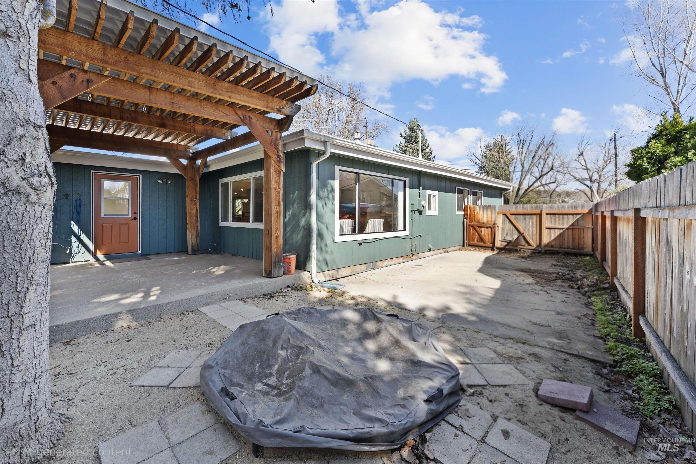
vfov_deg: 81.2
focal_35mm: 14
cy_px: 232
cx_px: 348
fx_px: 271
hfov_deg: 104.3
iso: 400
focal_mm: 14
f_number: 7.1
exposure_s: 1/30
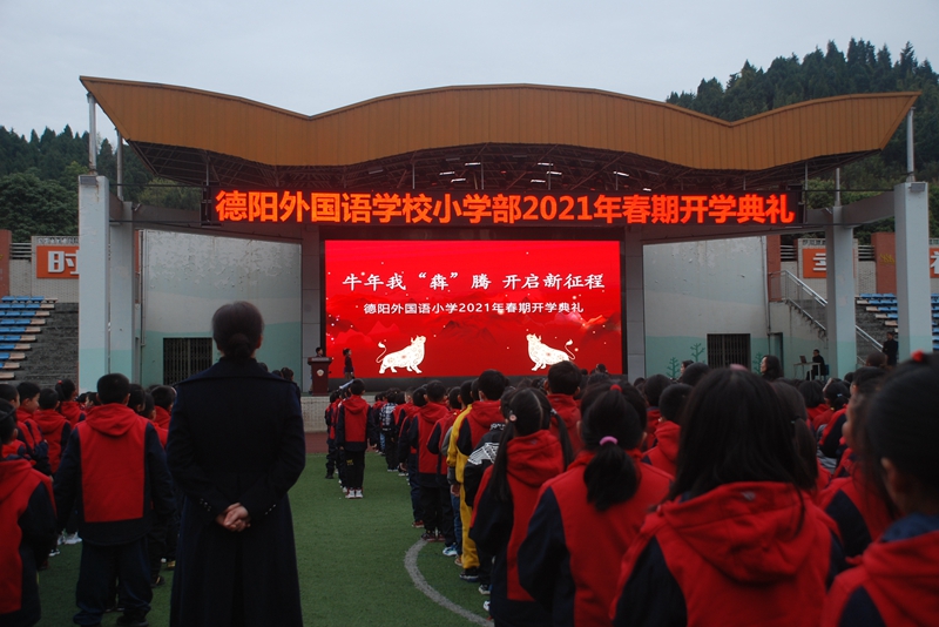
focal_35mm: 46
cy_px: 314
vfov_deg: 29.0
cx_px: 470
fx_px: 1213
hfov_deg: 42.3
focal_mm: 31
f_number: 5.6
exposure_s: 1/125
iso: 200
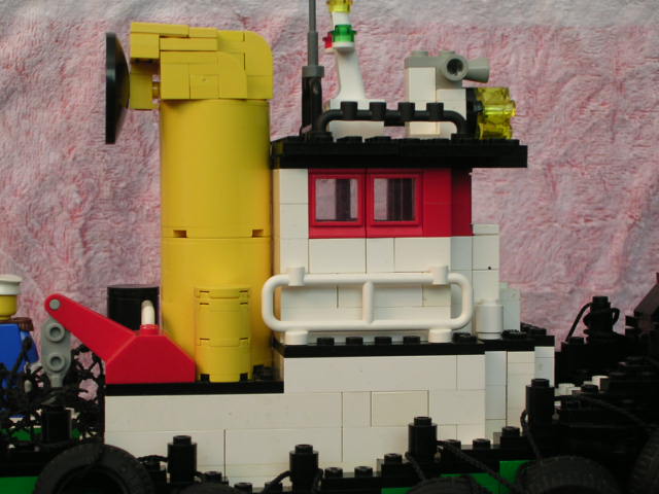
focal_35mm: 86
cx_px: 330
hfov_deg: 22.8
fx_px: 1637
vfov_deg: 17.2
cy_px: 247
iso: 136
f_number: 4.1
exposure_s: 1/3.7
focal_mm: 13
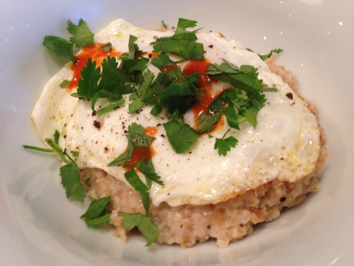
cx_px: 177
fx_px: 337
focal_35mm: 33
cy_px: 133
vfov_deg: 42.9
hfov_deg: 55.4
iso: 80
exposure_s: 1/20
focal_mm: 4.12
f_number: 2.4
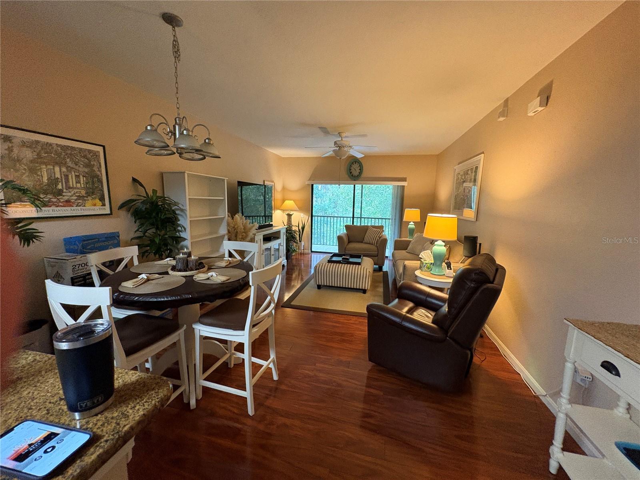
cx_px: 320
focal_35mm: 14
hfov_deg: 102.1
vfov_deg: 85.7
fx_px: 259
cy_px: 240
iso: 500
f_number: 2.2
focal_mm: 2.22
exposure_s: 1/60
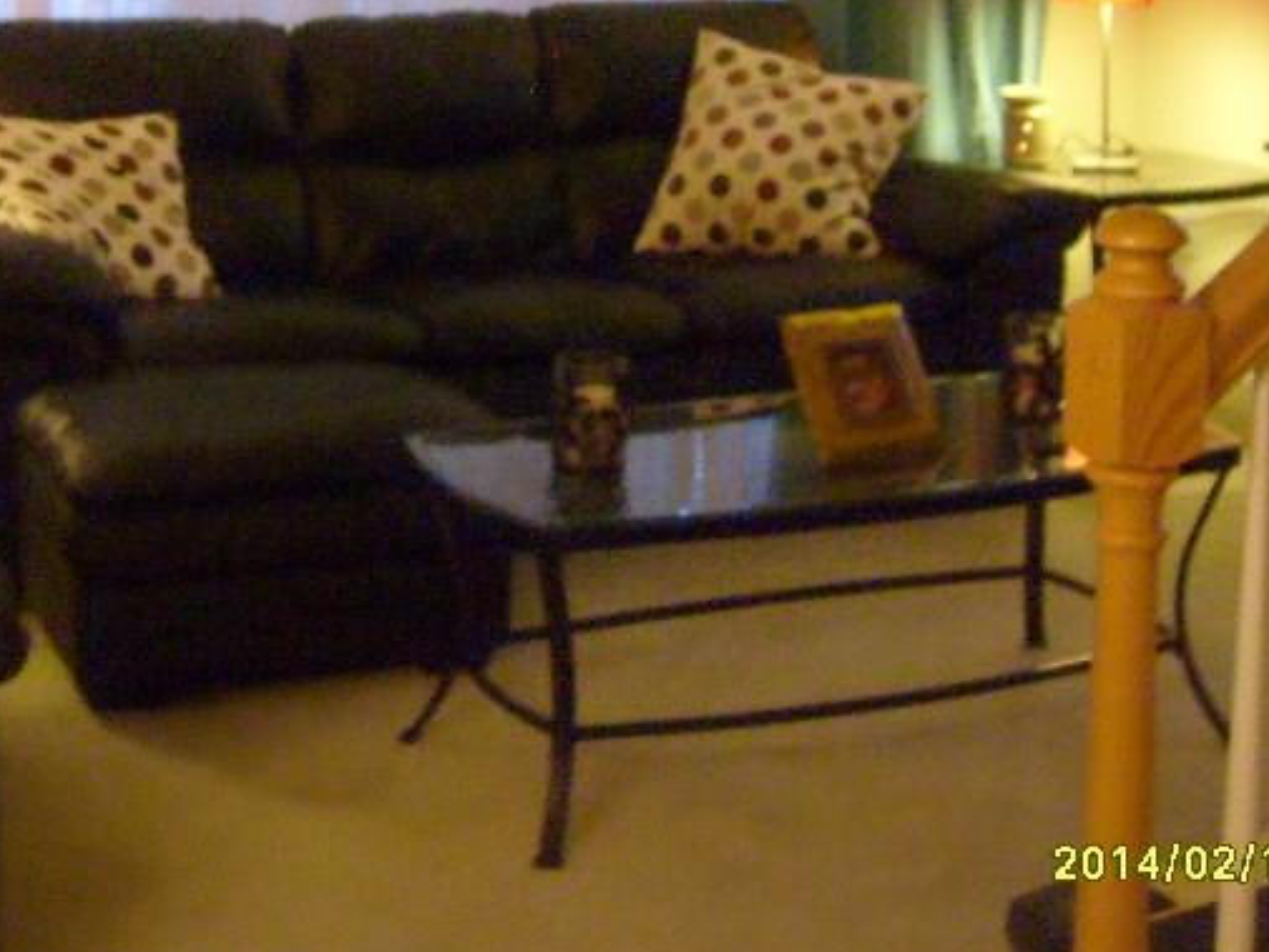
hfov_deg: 27.2
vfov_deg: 20.3
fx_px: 2603
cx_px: 430
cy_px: 98
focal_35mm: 71
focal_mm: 5.8
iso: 200
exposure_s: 1/6
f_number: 2.8
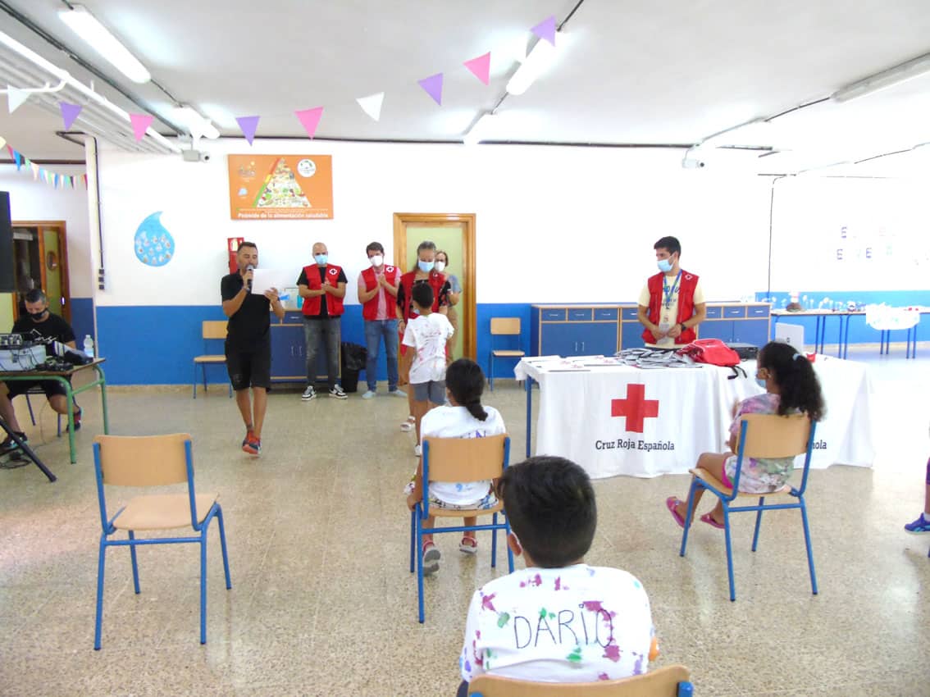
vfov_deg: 54.9
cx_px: 465
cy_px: 348
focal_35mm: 25
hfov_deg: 69.4
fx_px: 672
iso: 100
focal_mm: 4.4
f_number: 3.4
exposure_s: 1/30
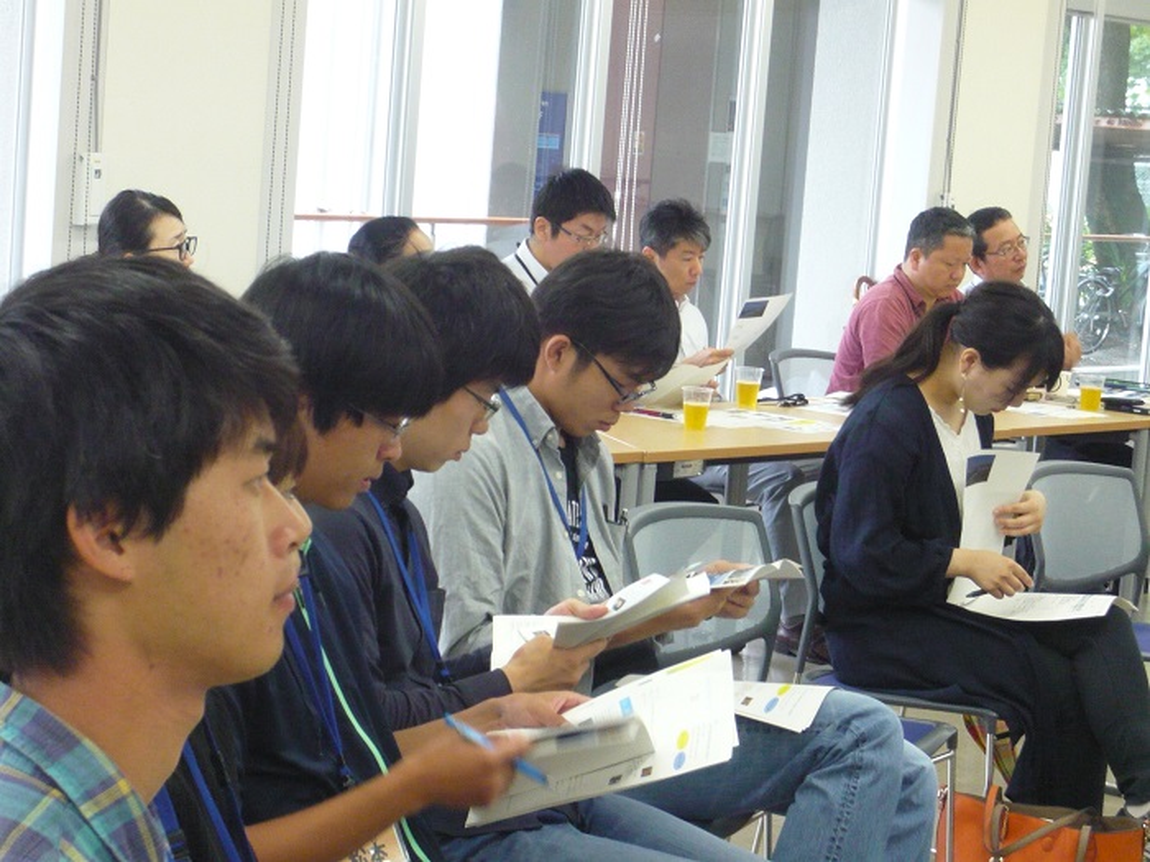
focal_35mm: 86
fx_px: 2857
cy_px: 431
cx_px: 575
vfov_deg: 17.2
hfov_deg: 22.8
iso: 400
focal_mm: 14.1
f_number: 5.2
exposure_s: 1/25
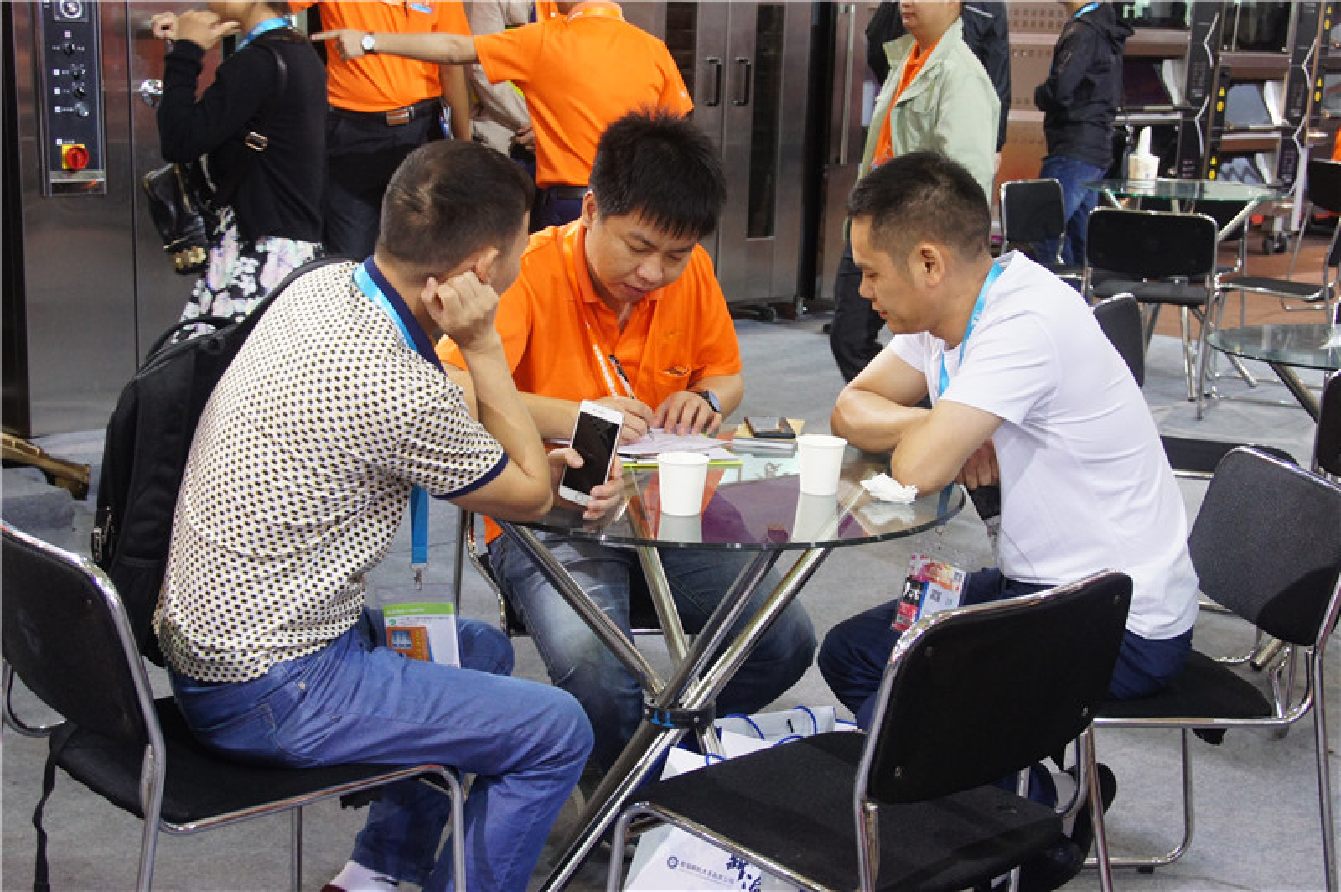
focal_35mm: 56
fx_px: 2066
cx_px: 670
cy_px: 446
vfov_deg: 24.4
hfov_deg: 36.0
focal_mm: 37
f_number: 5.6
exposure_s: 1/80
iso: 1600
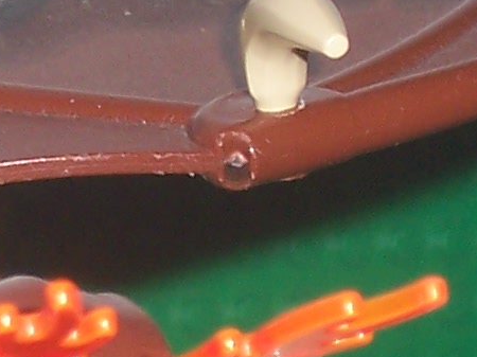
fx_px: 6432
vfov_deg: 3.2
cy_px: 263
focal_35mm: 467
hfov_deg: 4.2
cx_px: -287
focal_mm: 13.5
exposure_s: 1/90
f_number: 4.1
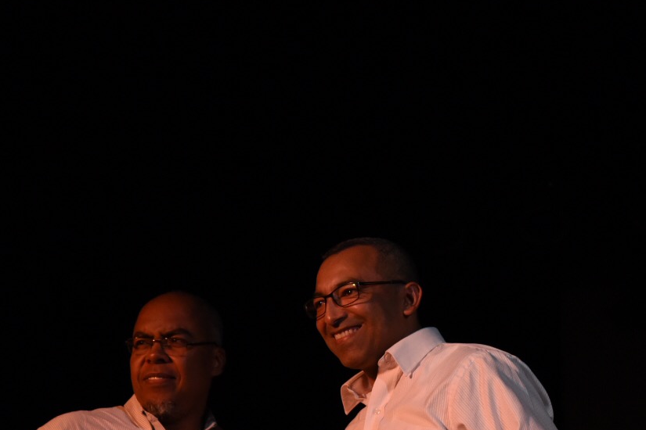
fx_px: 1938
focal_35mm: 108
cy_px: 301
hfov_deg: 18.9
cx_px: 283
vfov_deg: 12.7
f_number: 7.1
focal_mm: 55
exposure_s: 1/125
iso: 2500
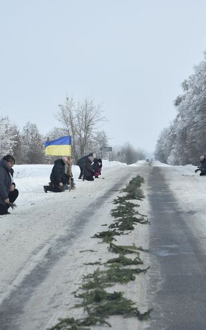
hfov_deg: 10.3
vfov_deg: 16.5
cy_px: 165
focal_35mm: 127
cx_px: 138
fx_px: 1139
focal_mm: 55
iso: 200
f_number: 5.6
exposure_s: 1/640
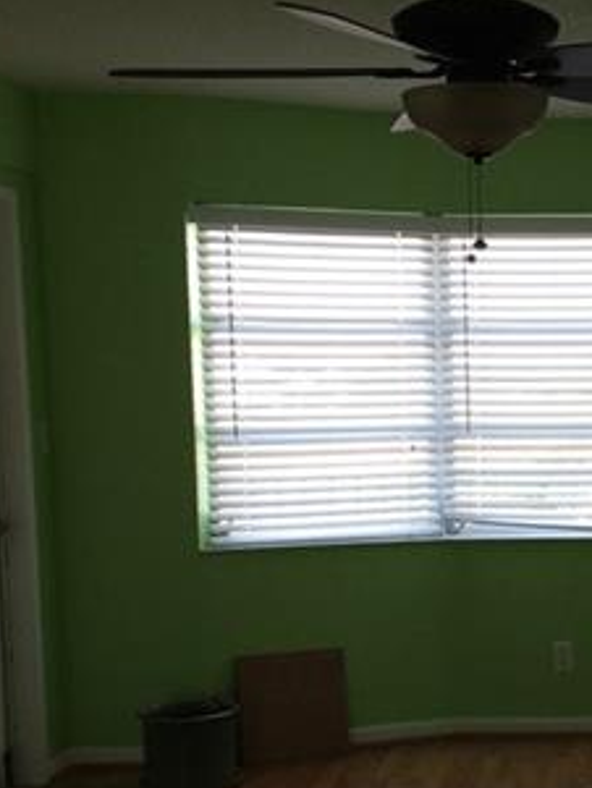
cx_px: 684
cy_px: 579
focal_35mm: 74
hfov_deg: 19.0
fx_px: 1686
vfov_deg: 26.0
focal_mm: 4.15
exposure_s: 1/60
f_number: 2.2
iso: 32
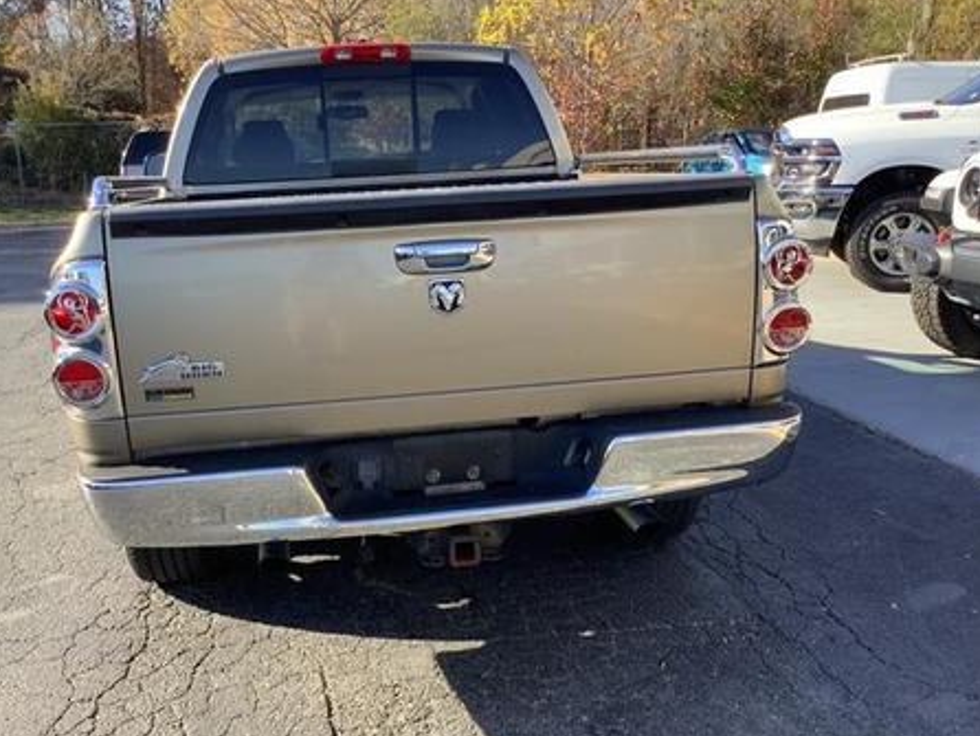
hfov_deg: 52.5
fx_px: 991
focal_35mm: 35
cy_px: 395
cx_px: 437
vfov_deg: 40.7
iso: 25
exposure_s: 1/215
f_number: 2.4
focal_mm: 3.3
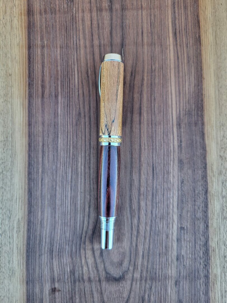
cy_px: 152
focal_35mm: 26
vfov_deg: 67.3
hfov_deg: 53.1
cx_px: 114
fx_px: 227
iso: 80
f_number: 1.8
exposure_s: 1/100
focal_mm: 5.4
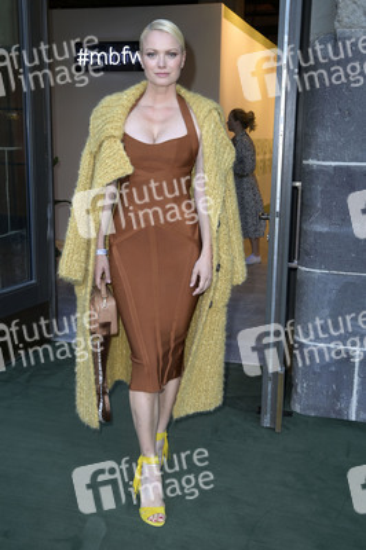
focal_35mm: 40
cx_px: 183
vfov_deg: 48.5
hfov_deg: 33.3
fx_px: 611
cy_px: 275
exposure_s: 1/100
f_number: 8
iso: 1000
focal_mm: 40
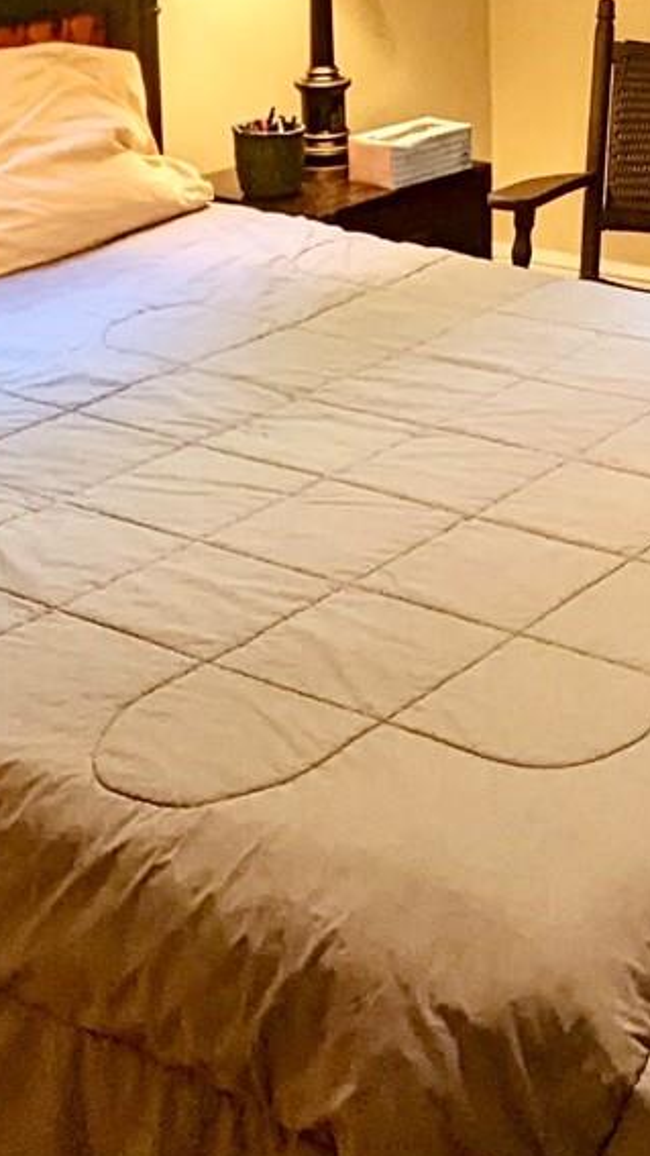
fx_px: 1930
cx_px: 660
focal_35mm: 63
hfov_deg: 18.6
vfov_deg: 31.2
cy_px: 41
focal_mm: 2.35
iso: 116
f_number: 2.2
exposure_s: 1/60
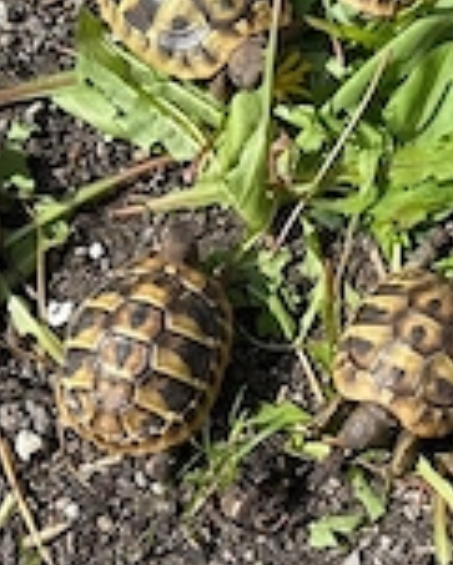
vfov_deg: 30.5
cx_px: 311
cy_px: 273
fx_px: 1038
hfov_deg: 24.5
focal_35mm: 62
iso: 80
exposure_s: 1/2410
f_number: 1.78
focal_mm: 6.86
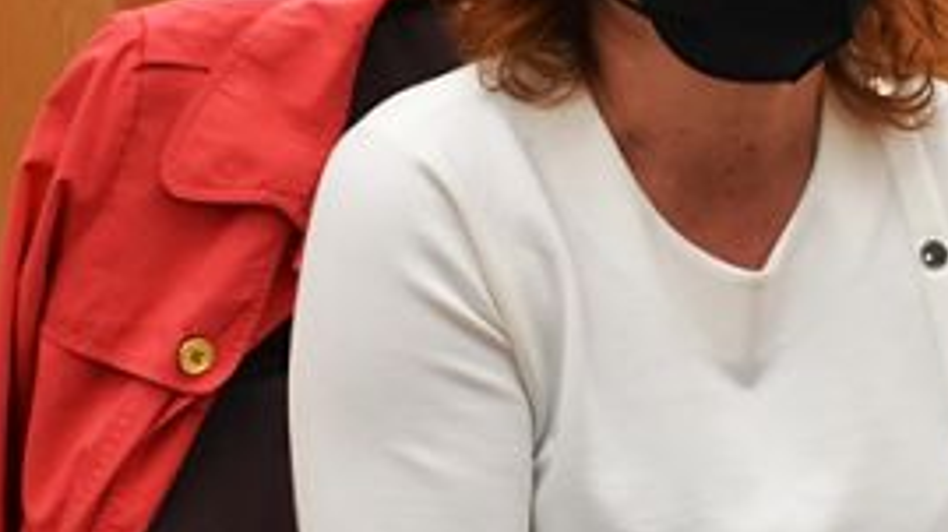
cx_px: 643
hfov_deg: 29.9
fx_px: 1759
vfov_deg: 17.1
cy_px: 144
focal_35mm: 70
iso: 3200
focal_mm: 18
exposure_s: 1/250
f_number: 9
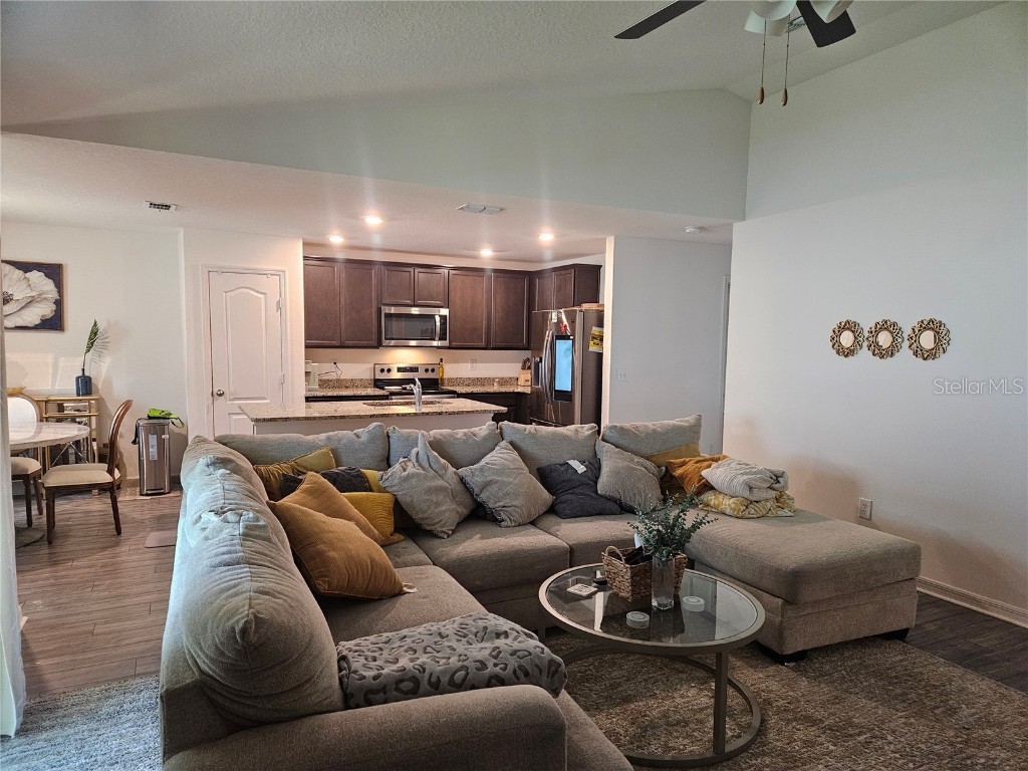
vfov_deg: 58.9
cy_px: 386
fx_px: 683
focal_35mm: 23
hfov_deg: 73.9
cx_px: 514
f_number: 1.8
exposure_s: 1/120
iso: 800
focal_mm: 5.4
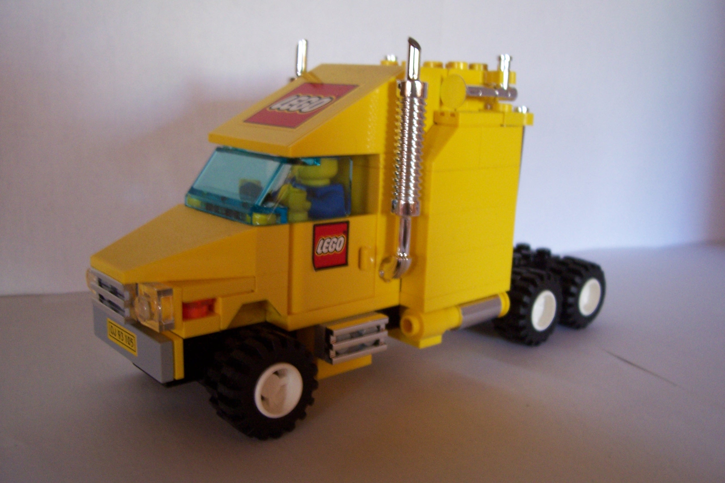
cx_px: 362
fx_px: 685
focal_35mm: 34
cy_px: 242
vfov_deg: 38.9
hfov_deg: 55.8
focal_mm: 5.6
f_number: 2.7
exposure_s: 1/8
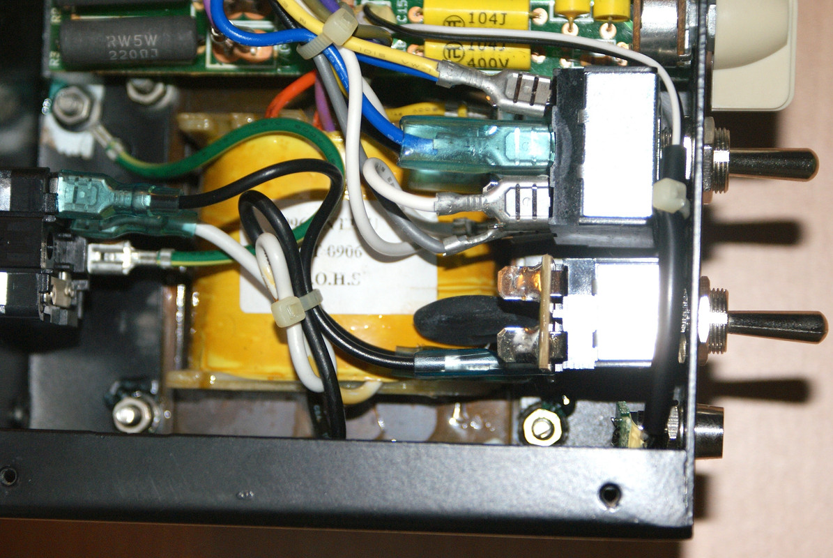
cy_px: 279
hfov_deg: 19.4
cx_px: 416
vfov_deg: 13.1
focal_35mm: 105
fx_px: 2433
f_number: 5.6
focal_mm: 70
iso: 400
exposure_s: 1/125
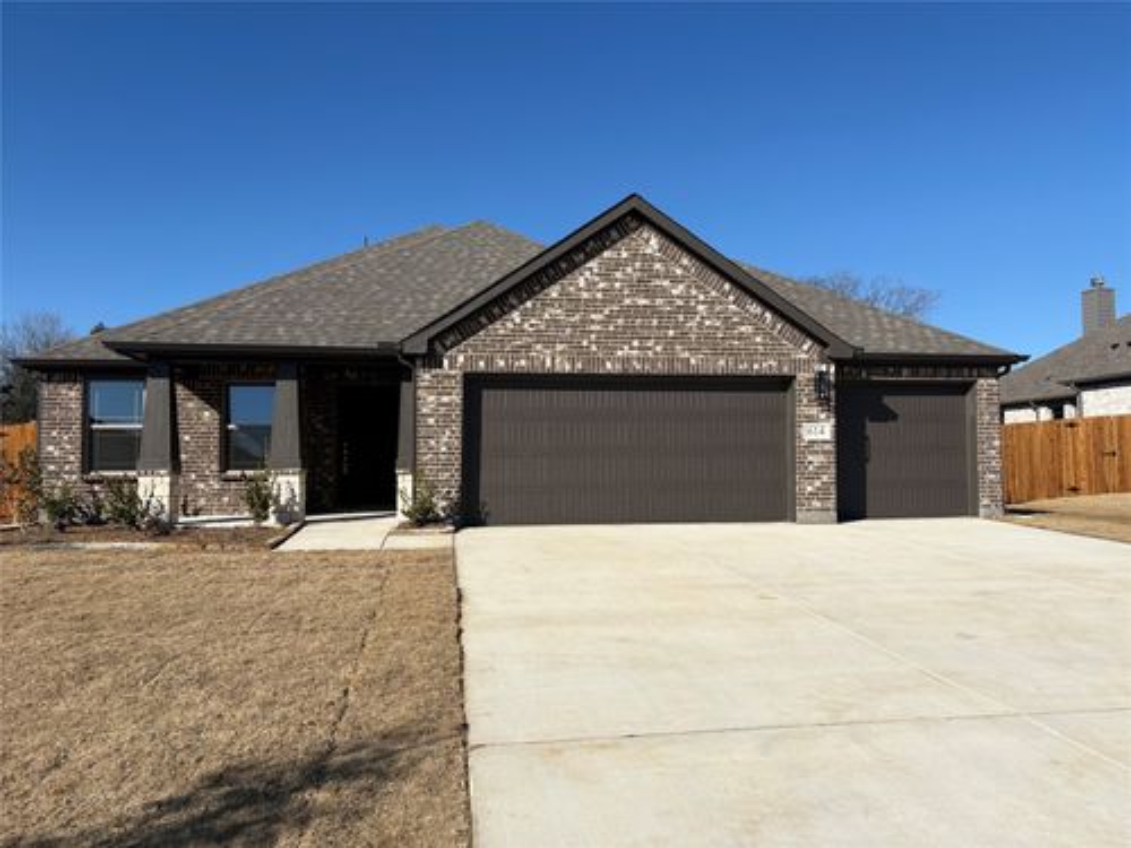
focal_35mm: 26
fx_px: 849
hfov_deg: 67.3
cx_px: 566
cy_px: 424
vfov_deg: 53.1
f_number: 1.6
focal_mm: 5.96
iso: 50
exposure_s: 1/5348
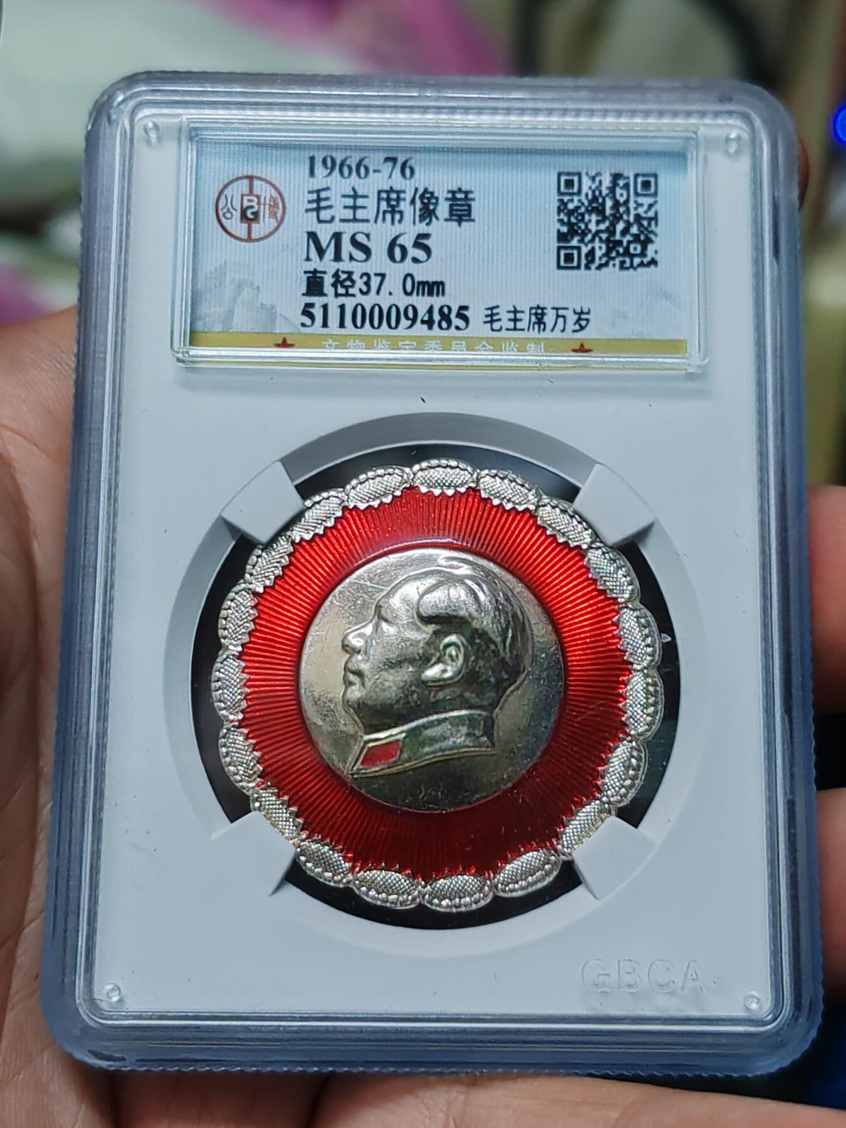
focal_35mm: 54
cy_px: 564
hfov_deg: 27.0
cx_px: 423
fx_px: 1760
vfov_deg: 35.5
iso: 3200
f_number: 1.9
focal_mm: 6.12
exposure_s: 1/50
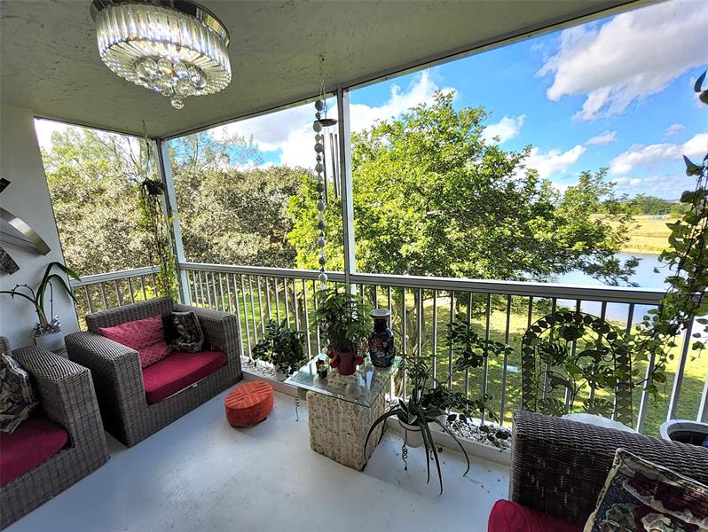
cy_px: 266
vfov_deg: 90.0
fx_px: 266
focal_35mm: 13
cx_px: 354
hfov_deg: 106.1
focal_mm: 1.13
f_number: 2.2
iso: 32
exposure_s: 1/238
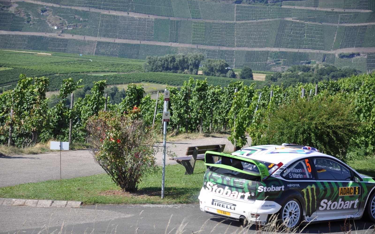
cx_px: 188
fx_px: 1641
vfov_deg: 8.2
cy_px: 123
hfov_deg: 13.0
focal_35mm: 161
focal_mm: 105
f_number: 6.3
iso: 200
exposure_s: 1/640
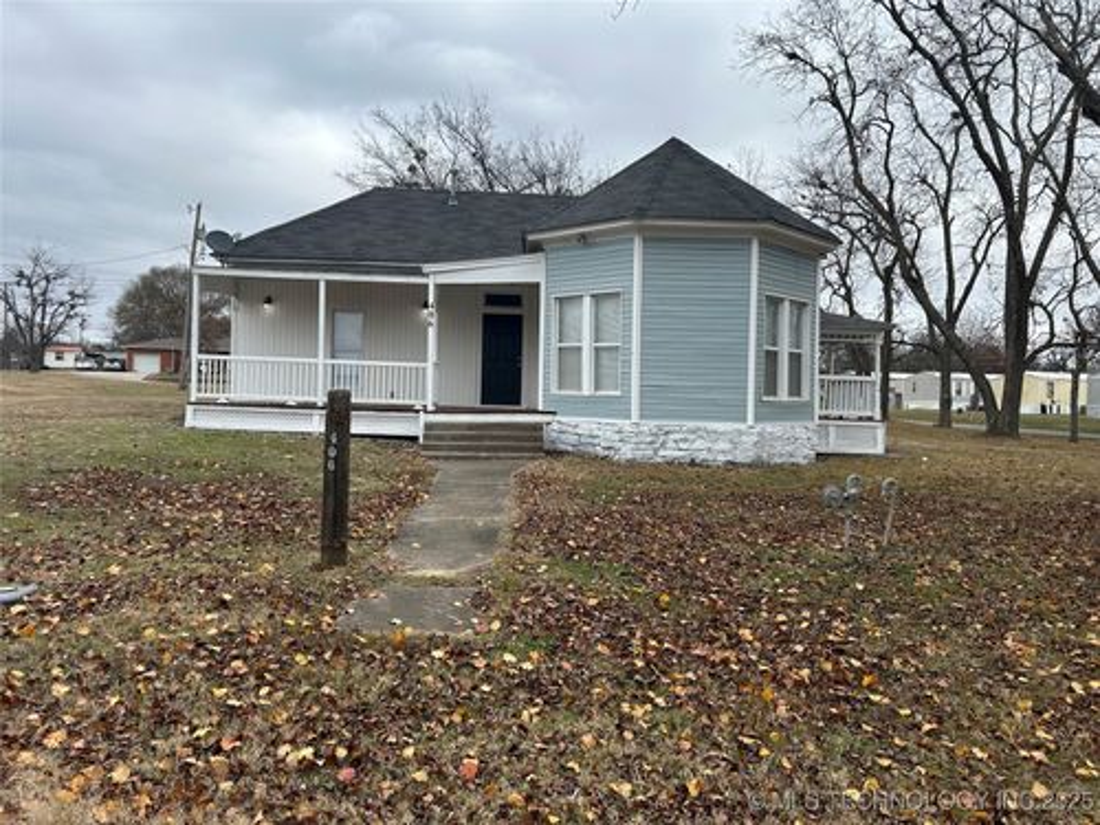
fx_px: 826
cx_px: 550
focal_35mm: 26
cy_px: 412
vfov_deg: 53.1
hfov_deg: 67.3
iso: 50
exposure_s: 1/1395
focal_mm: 5.7
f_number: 1.5
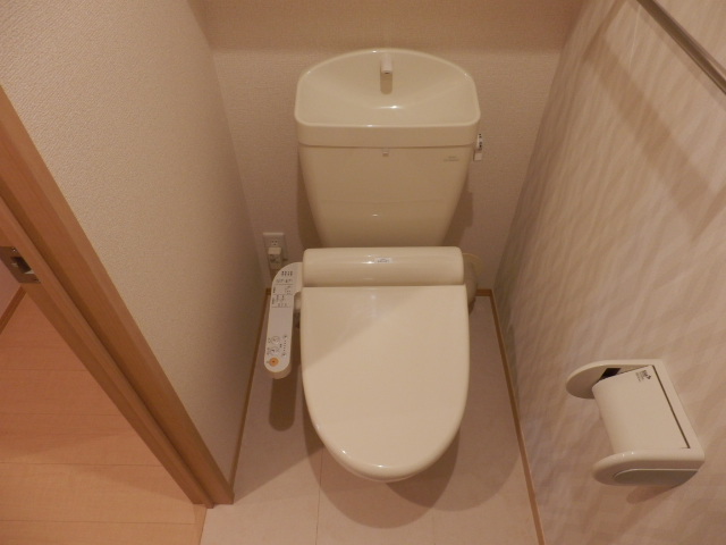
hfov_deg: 71.6
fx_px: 503
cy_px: 272
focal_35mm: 24
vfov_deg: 56.8
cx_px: 363
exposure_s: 1/30
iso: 250
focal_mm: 4.2
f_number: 3
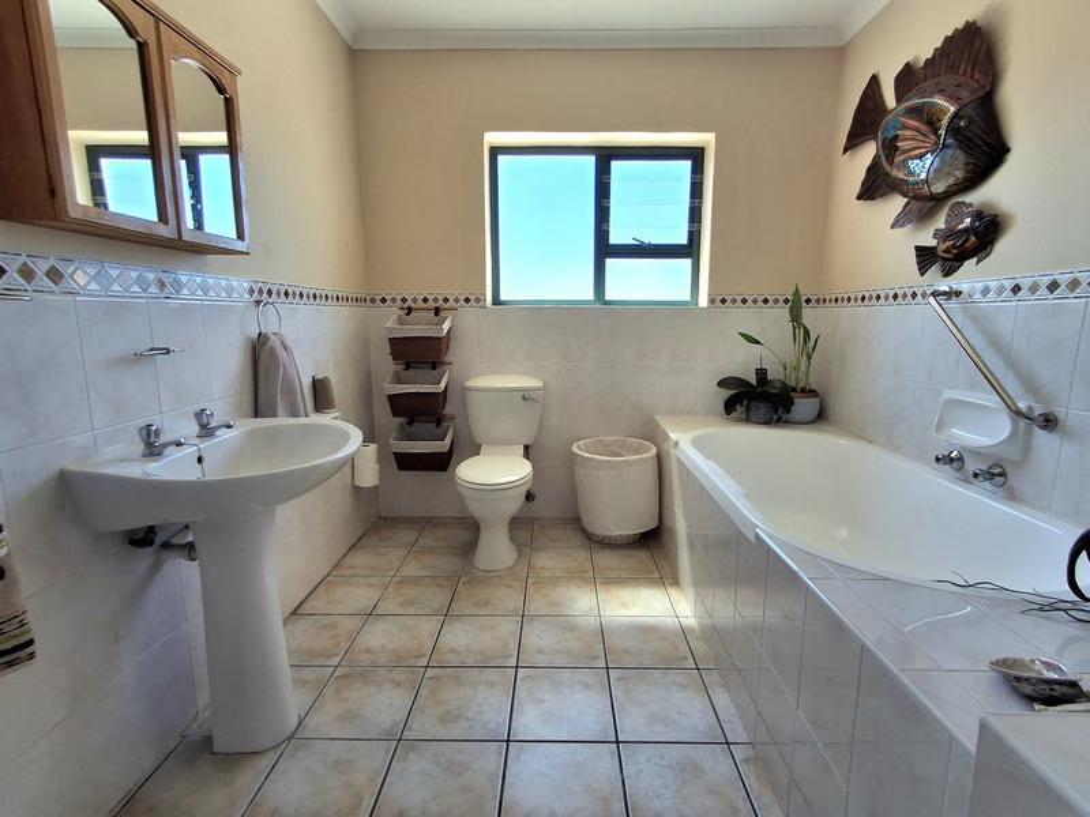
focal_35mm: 16
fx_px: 504
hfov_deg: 94.5
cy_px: 408
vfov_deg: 78.1
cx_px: 545
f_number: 2.2
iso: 40
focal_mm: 1.64
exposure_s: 1/263
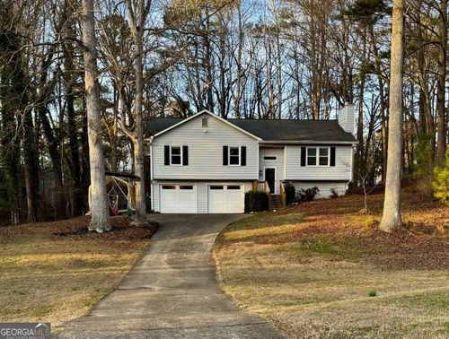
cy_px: 170
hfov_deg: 71.4
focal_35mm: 24
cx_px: 224
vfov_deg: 57.1
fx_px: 312
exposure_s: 1/284
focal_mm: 6.76
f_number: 1.78
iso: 80
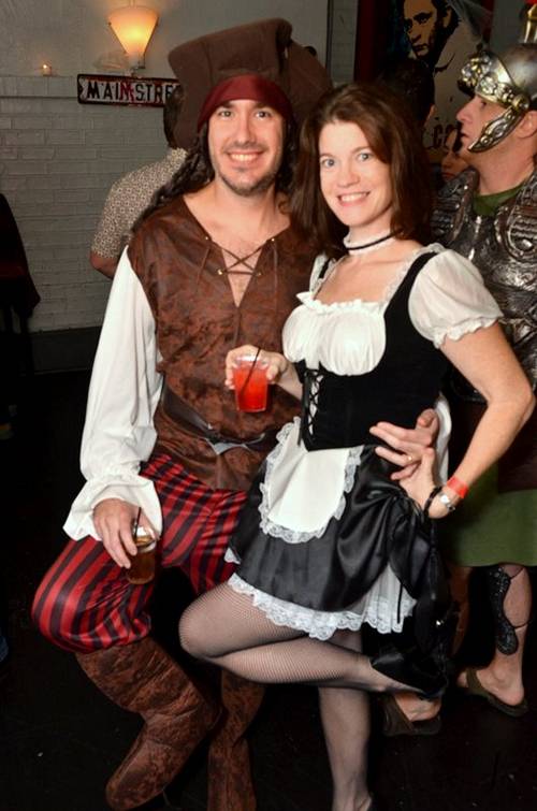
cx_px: 268
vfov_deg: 55.2
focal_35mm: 34
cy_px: 406
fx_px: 775
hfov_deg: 38.2
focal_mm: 23
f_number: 5.6
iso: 640
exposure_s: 1/60
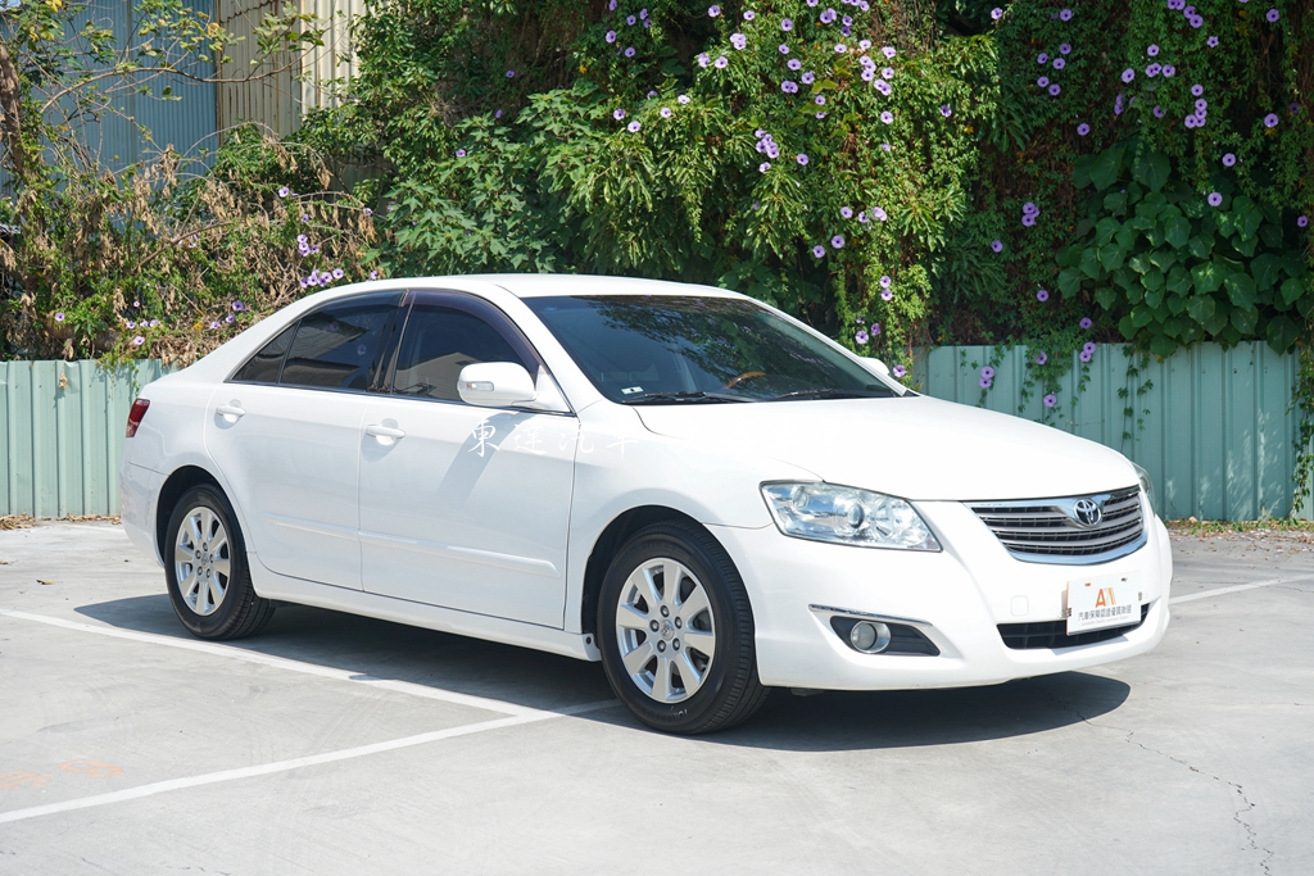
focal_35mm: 49
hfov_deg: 40.3
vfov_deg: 27.5
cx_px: 657
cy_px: 438
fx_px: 1789
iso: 100
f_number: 8
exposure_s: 1/200
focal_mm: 49
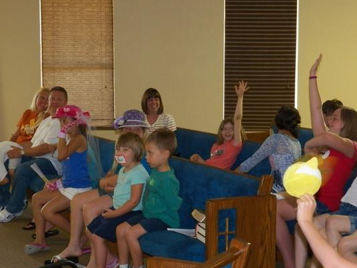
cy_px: 157
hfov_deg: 26.3
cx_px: 193
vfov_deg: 19.9
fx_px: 763
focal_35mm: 74
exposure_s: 1/40
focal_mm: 11.2
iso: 400
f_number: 3.6
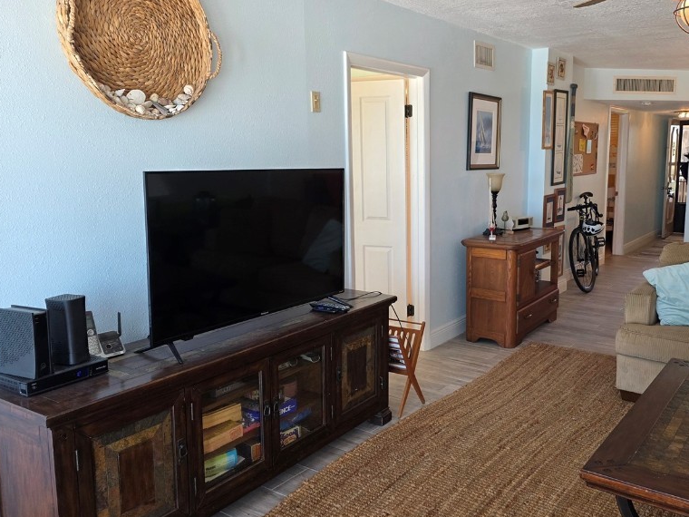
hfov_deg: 57.9
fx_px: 617
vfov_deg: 45.4
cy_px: 246
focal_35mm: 31
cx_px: 410
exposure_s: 1/120
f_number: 1.7
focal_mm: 6.3
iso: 125
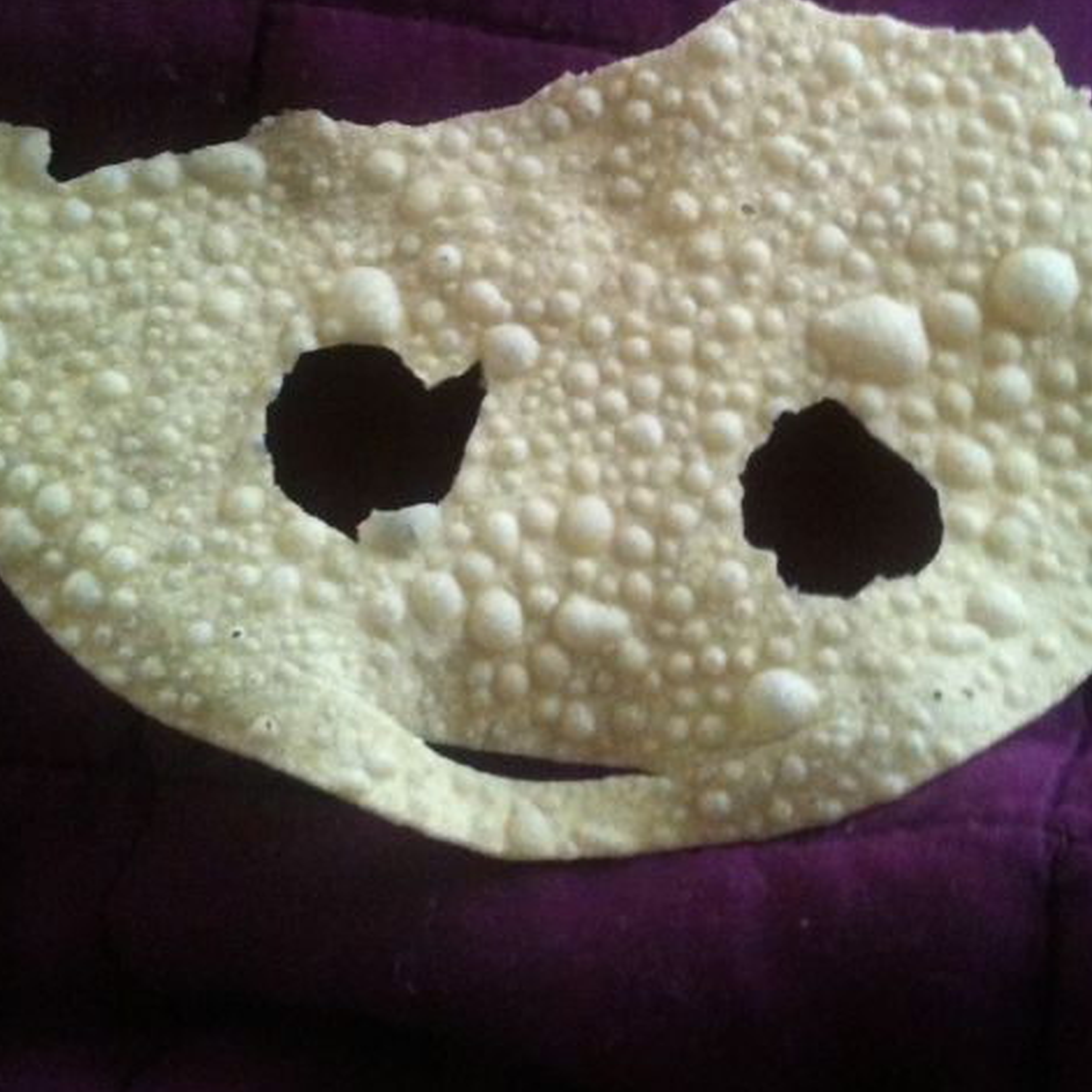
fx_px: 1892
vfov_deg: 31.5
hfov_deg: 32.2
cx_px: 611
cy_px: 255
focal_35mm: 53
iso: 400
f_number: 2.8
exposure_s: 1/15
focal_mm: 3.85
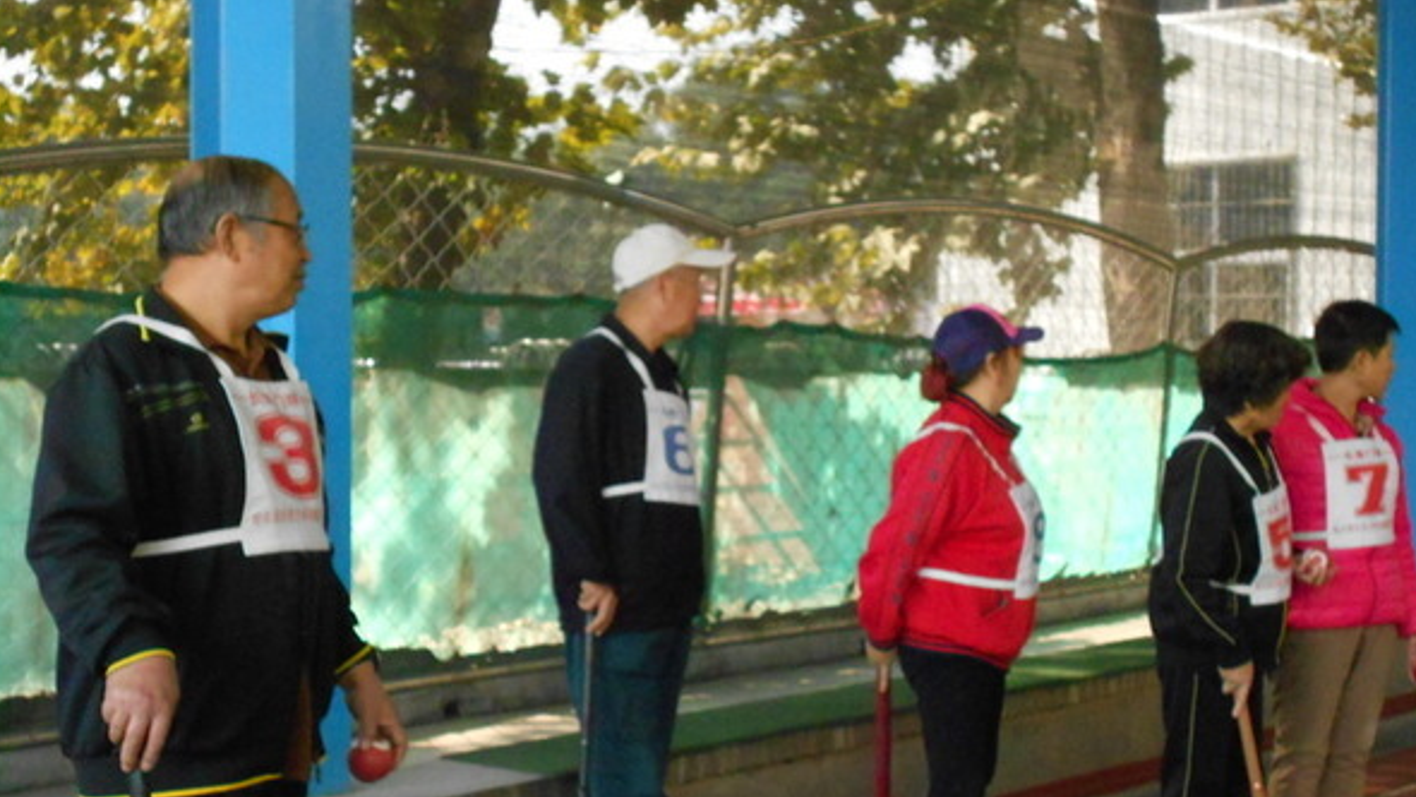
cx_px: 710
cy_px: 475
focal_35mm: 62
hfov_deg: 33.8
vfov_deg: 19.4
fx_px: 2328
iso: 800
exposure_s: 1/250
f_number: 4.9
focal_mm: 10
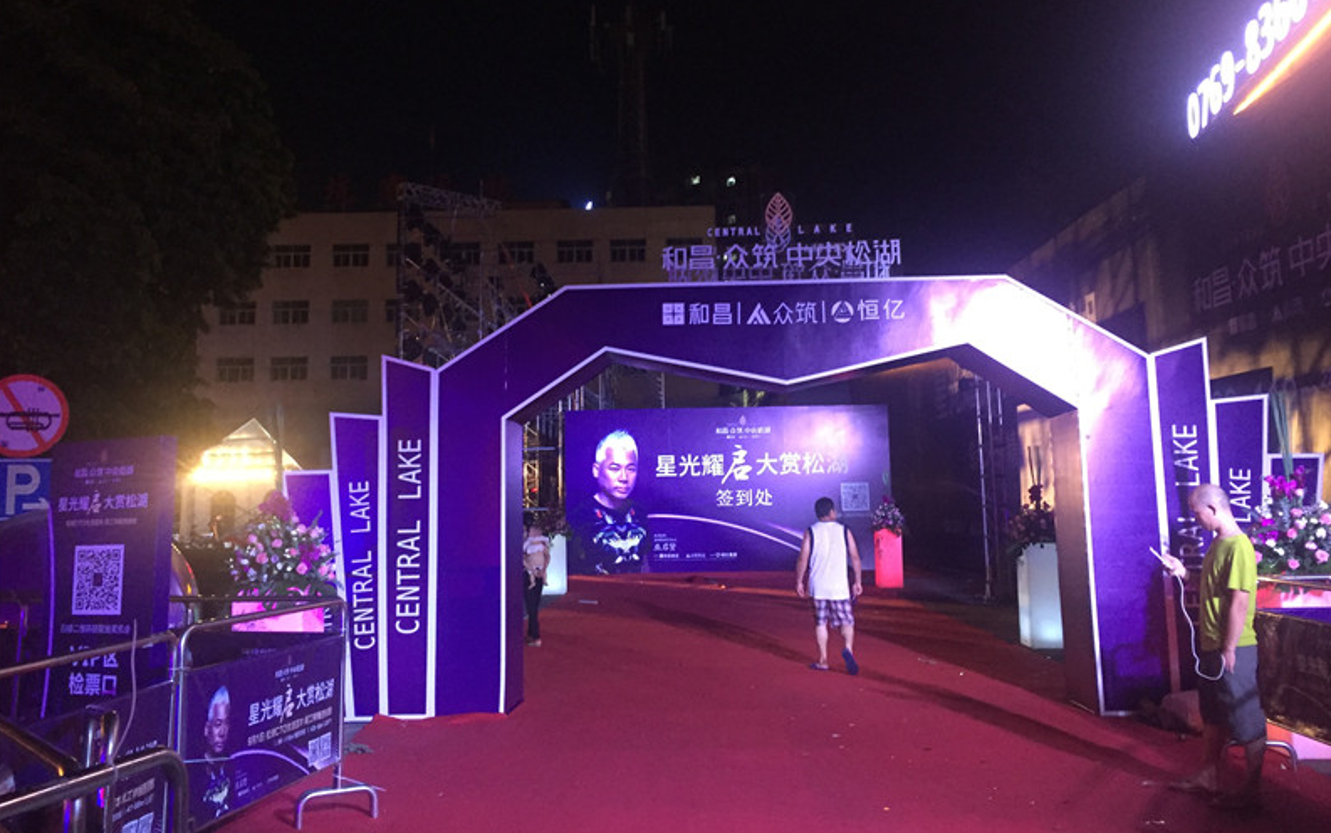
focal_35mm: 31
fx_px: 1125
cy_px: 346
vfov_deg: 40.5
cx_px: 663
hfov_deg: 61.2
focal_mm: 4.15
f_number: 2.2
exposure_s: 1/20
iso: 250
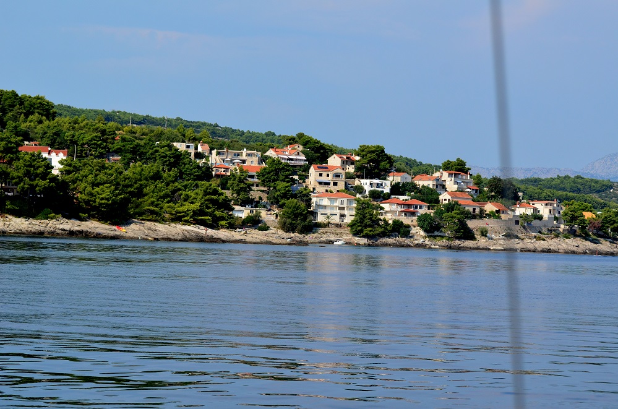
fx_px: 1798
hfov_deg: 19.5
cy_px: 204
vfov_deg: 13.0
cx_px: 309
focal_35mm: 105
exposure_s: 1/2500
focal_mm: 70
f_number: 5.6
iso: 400
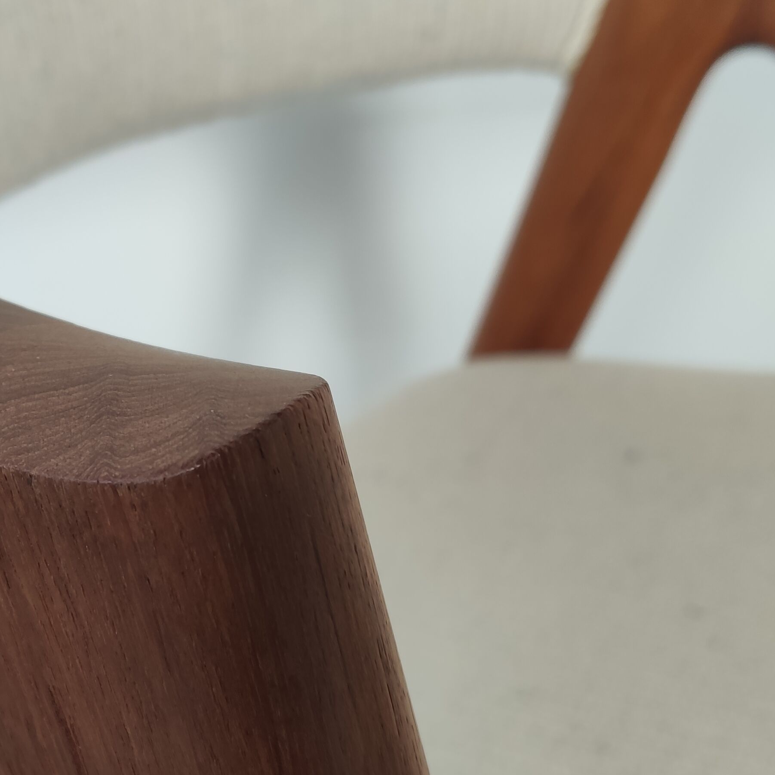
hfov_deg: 32.7
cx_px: 193
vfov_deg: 33.1
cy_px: 527
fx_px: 1292
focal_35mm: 51
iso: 193
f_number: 1.75
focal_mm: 4.75
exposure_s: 1/100
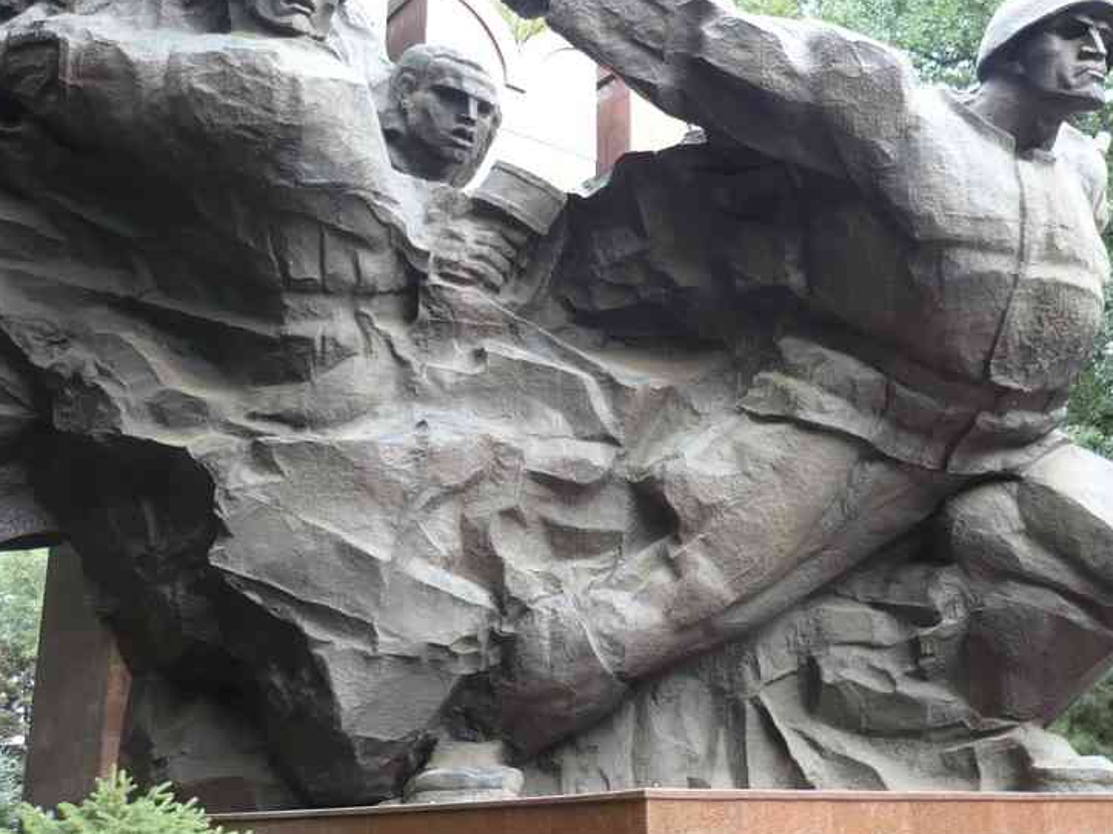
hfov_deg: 43.7
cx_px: 643
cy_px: 380
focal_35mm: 43
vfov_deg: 33.6
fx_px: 1382
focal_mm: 5.8
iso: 100
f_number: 2.8
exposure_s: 1/40
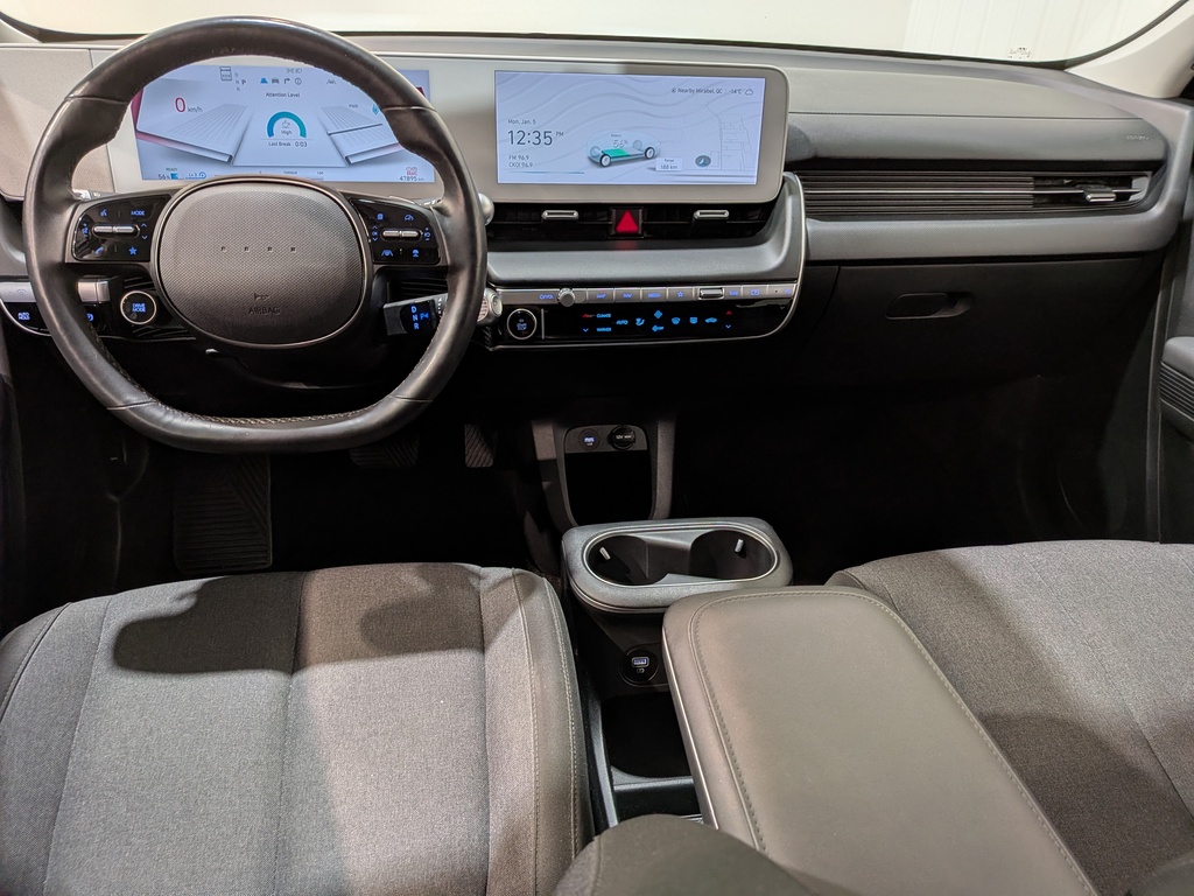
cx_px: 597
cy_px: 448
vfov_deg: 56.8
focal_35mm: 24
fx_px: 828
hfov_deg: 71.6
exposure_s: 1/25
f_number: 1.7
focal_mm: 4.53
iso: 47
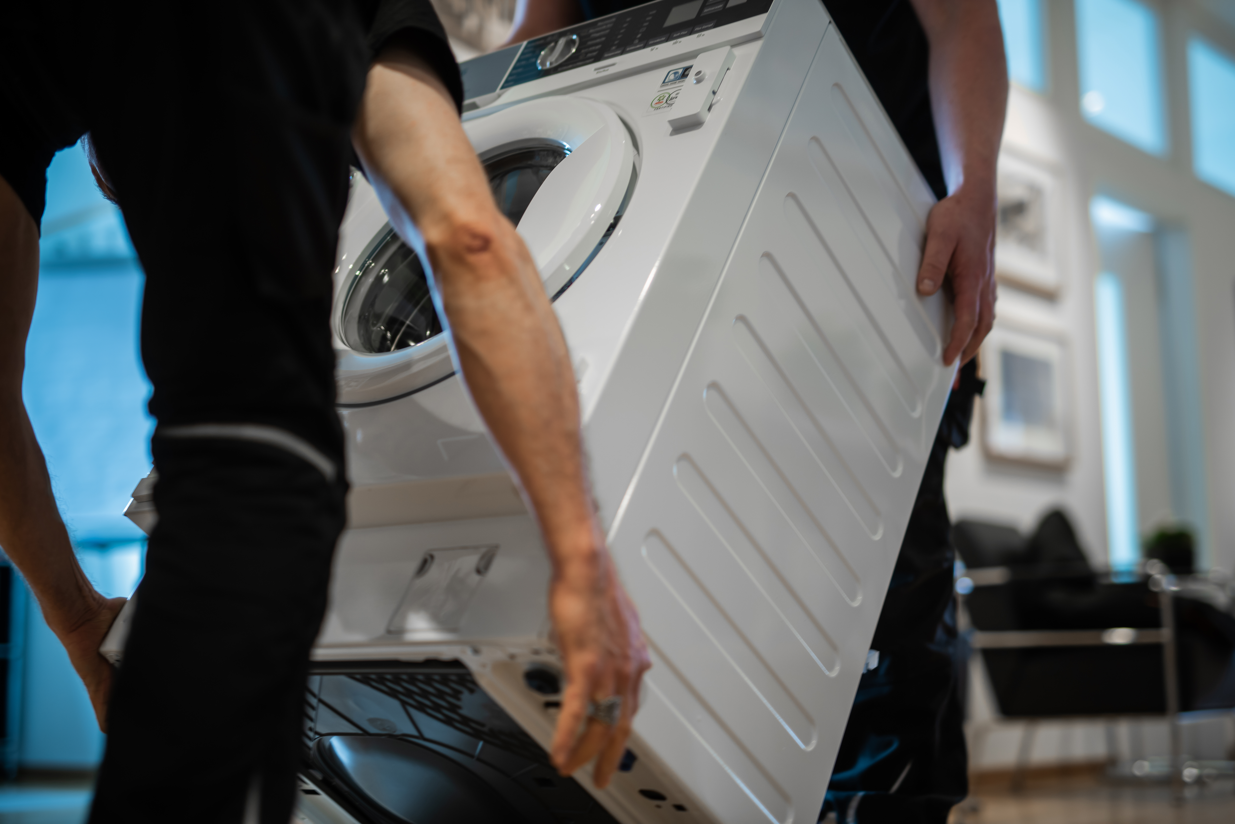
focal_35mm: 50
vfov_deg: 27.0
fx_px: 1716
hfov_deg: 39.6
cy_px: 412
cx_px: 618
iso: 200
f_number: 1.4
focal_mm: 50
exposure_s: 1/50
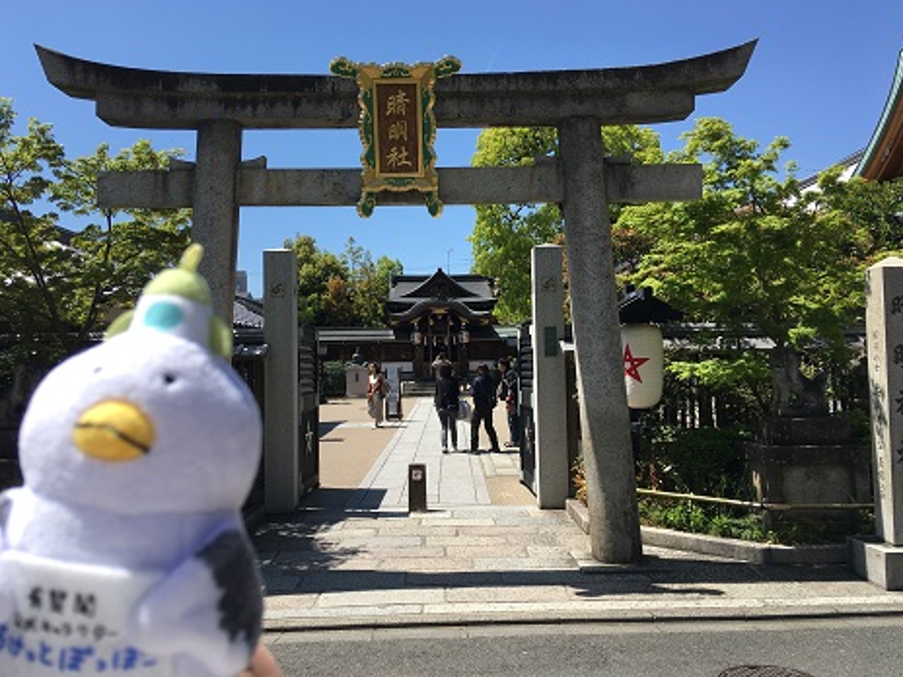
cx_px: 442
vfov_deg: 46.8
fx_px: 783
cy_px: 331
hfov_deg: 60.0
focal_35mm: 30
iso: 25
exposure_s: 1/1261
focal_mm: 4.15
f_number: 2.2
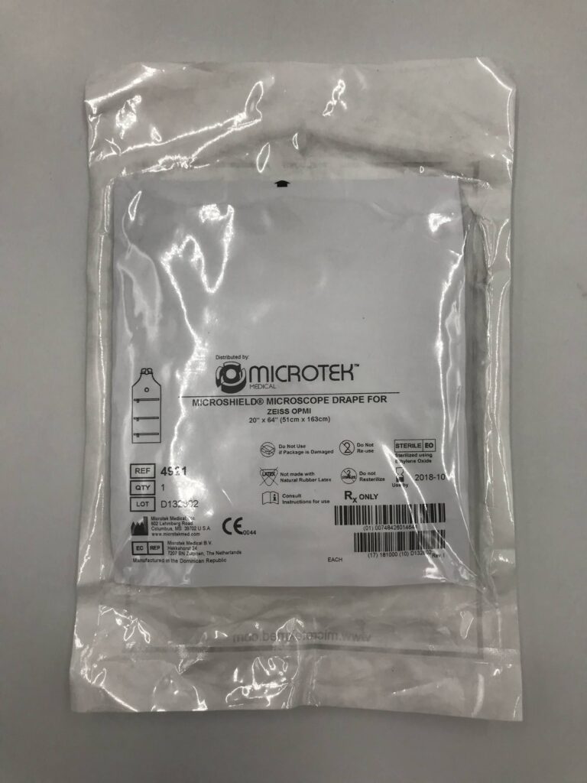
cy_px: 392
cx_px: 294
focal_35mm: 28
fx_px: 633
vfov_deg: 63.4
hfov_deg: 49.7
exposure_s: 1/120
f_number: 1.8
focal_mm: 3.99
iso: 40
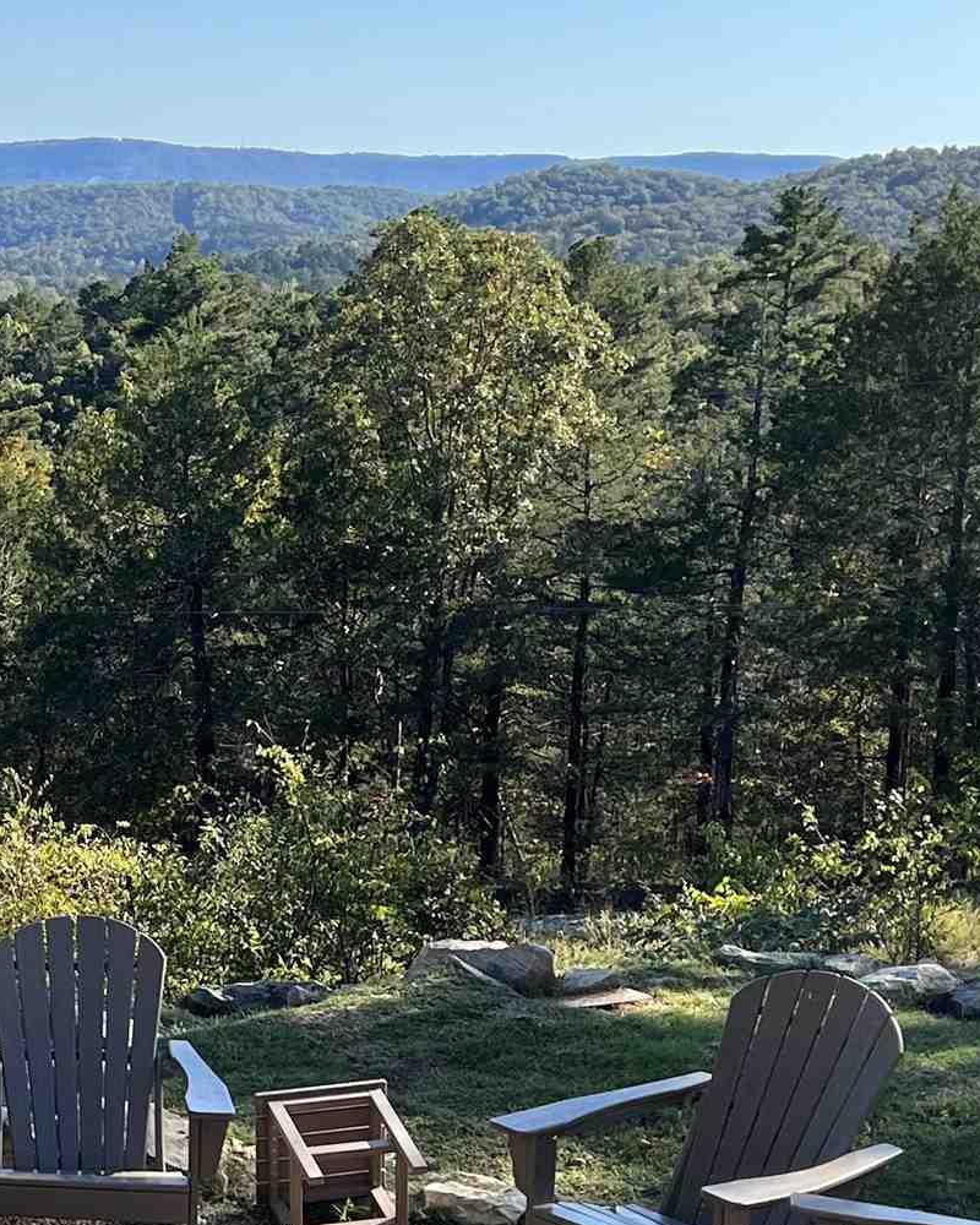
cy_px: 783
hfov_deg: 18.8
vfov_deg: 24.4
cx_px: -121
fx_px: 2828
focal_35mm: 78
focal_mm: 5.7
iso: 50
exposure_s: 1/2513
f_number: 1.5
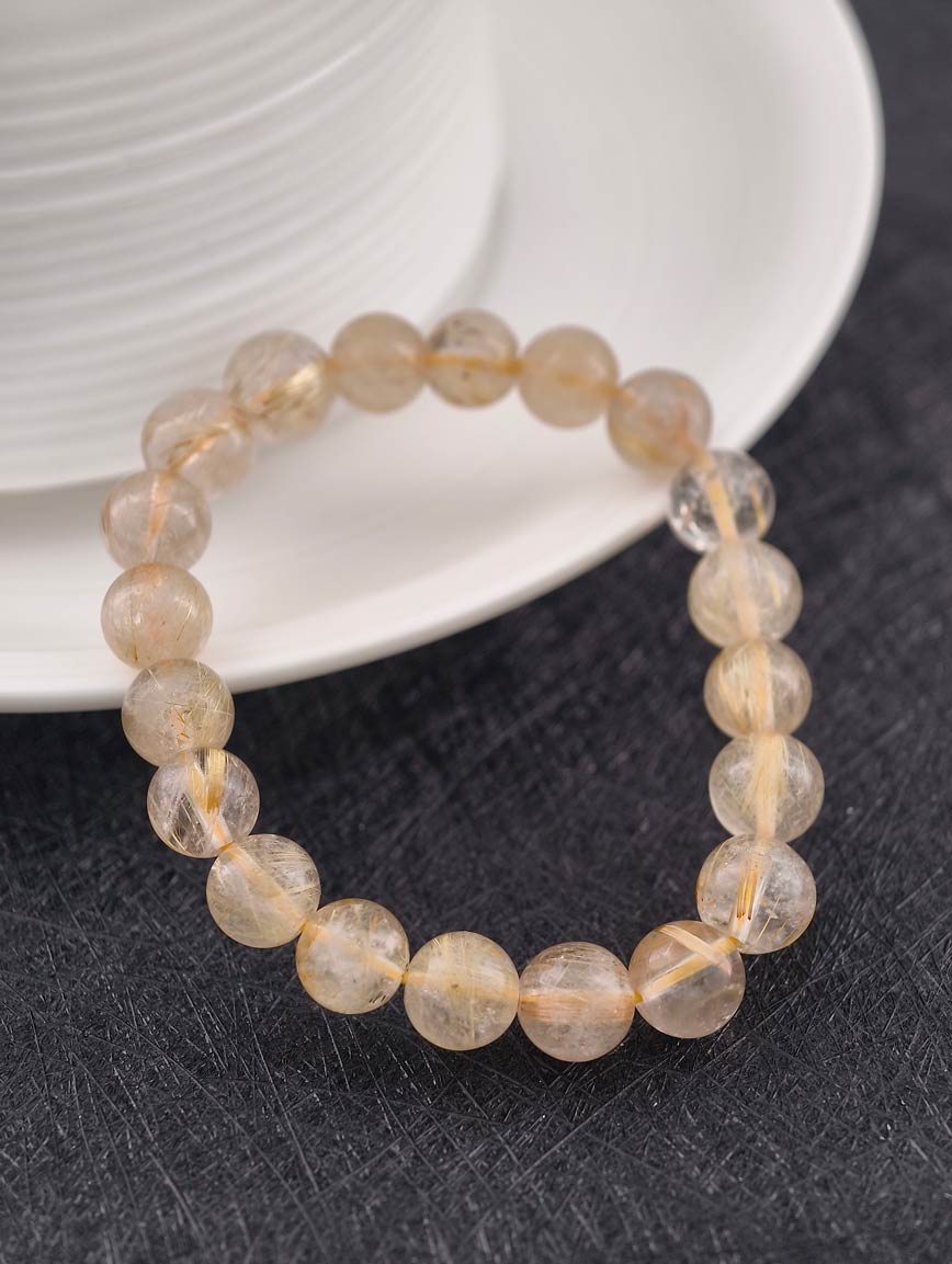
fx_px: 3109
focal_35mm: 85
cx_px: 476
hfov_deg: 17.4
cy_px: 632
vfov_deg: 23.0
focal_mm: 22.48
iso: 125
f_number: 2.67
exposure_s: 1/160
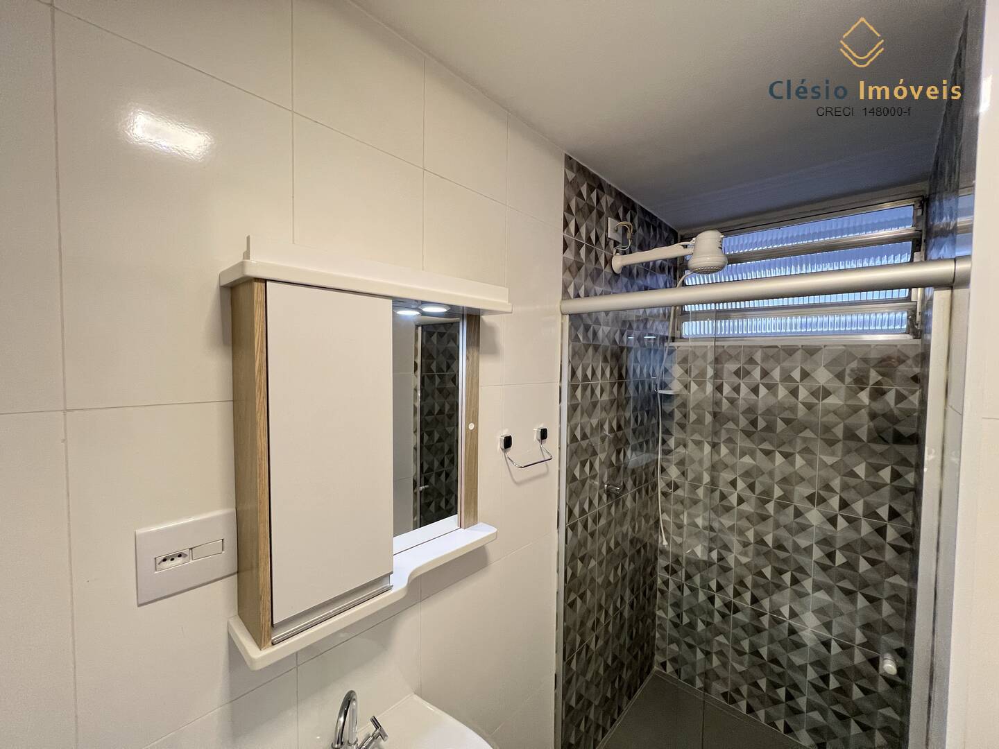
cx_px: 500
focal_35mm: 13
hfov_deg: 106.2
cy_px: 374
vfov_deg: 89.9
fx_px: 375
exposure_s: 1/60
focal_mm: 1.57
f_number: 1.8
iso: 200
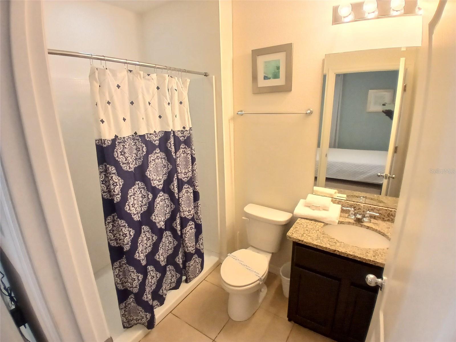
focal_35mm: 17
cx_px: 228
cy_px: 171
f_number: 2.2
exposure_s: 1/30
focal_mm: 1.4
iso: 320
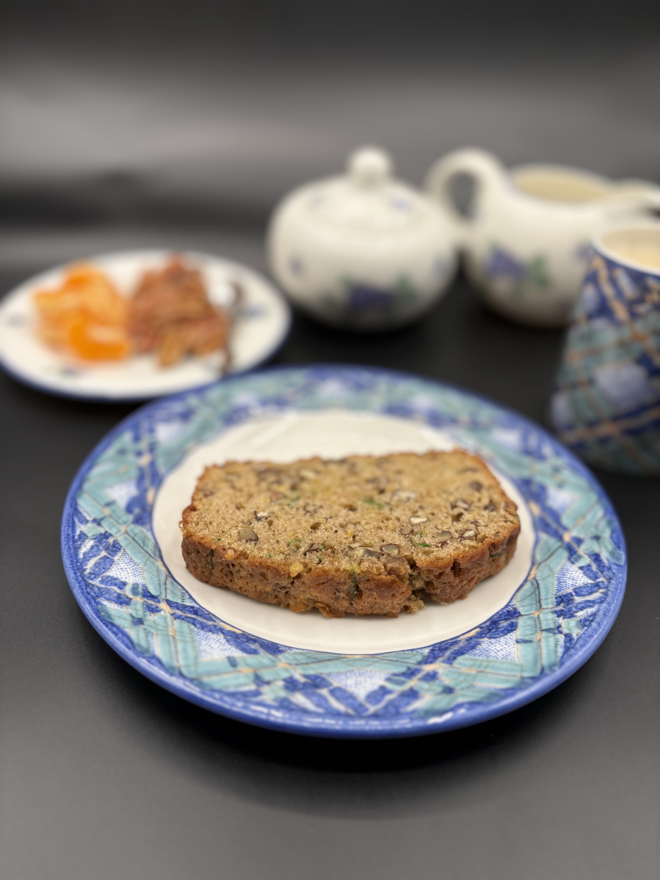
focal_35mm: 26
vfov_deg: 67.3
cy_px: 440
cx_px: 330
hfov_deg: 53.1
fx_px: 661
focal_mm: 5.96
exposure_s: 1/122
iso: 32
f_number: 1.6
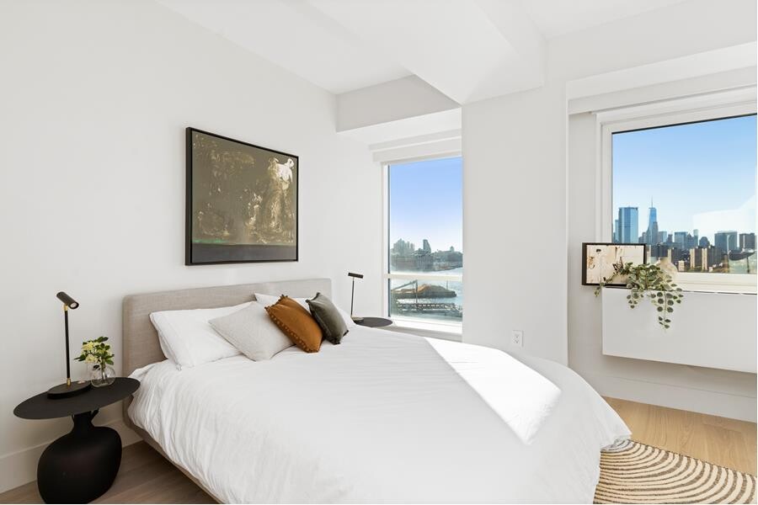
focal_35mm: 16
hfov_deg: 96.7
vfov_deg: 73.7
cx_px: 379
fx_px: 337
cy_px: 252
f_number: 8
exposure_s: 1/50
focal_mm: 16
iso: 100
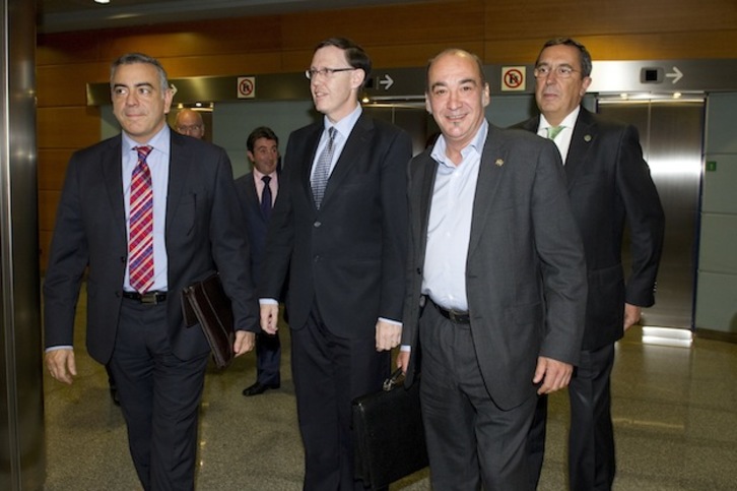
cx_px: 368
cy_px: 246
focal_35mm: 24
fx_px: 491
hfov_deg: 73.8
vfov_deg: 53.1
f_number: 5.6
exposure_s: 1/80
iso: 1250
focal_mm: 24
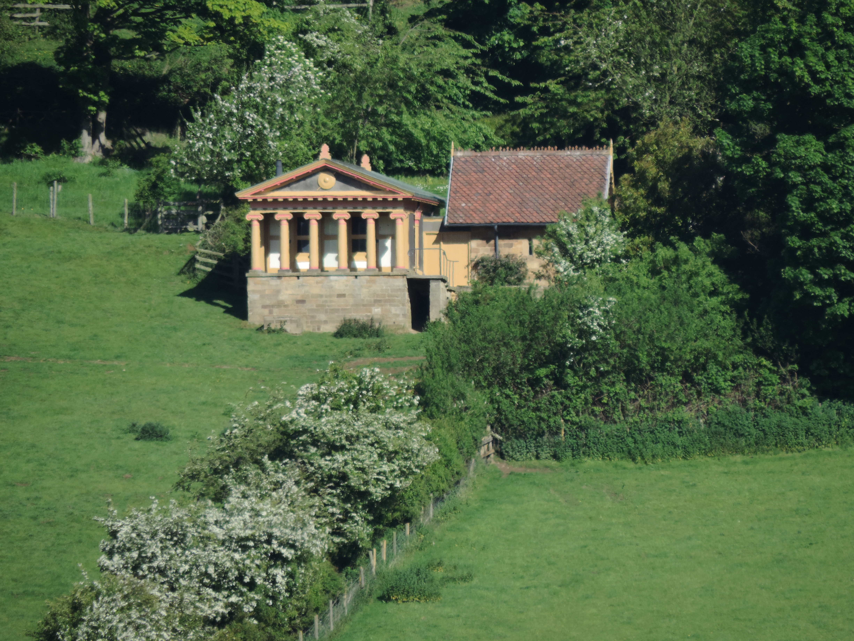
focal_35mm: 1000
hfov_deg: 2.0
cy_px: 320
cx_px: 427
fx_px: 24671
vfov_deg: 1.5
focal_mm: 180
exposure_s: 1/400
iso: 100
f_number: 5.9
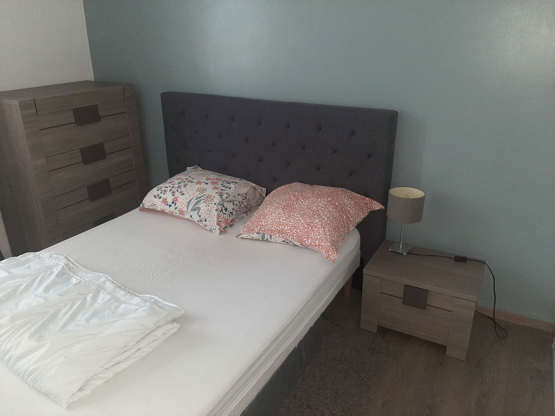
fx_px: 417
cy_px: 208
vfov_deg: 53.1
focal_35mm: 26
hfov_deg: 67.3
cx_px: 278
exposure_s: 1/50
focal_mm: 3.93
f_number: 1.7
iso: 250
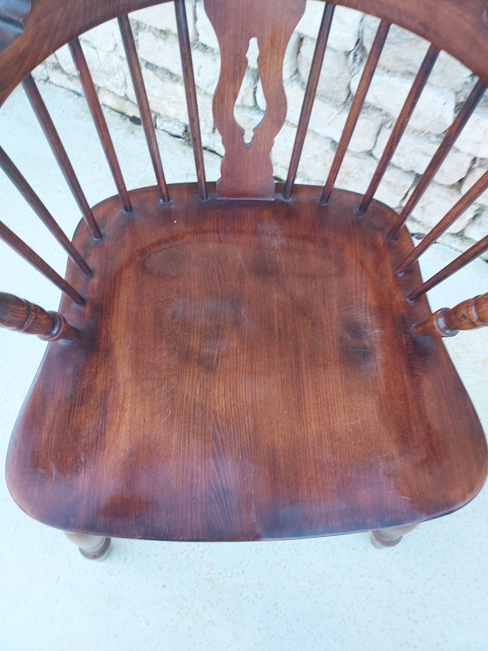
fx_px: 451
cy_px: 326
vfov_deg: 71.6
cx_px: 244
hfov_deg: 56.8
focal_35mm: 24
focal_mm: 4.6
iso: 100
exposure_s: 1/50
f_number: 1.8
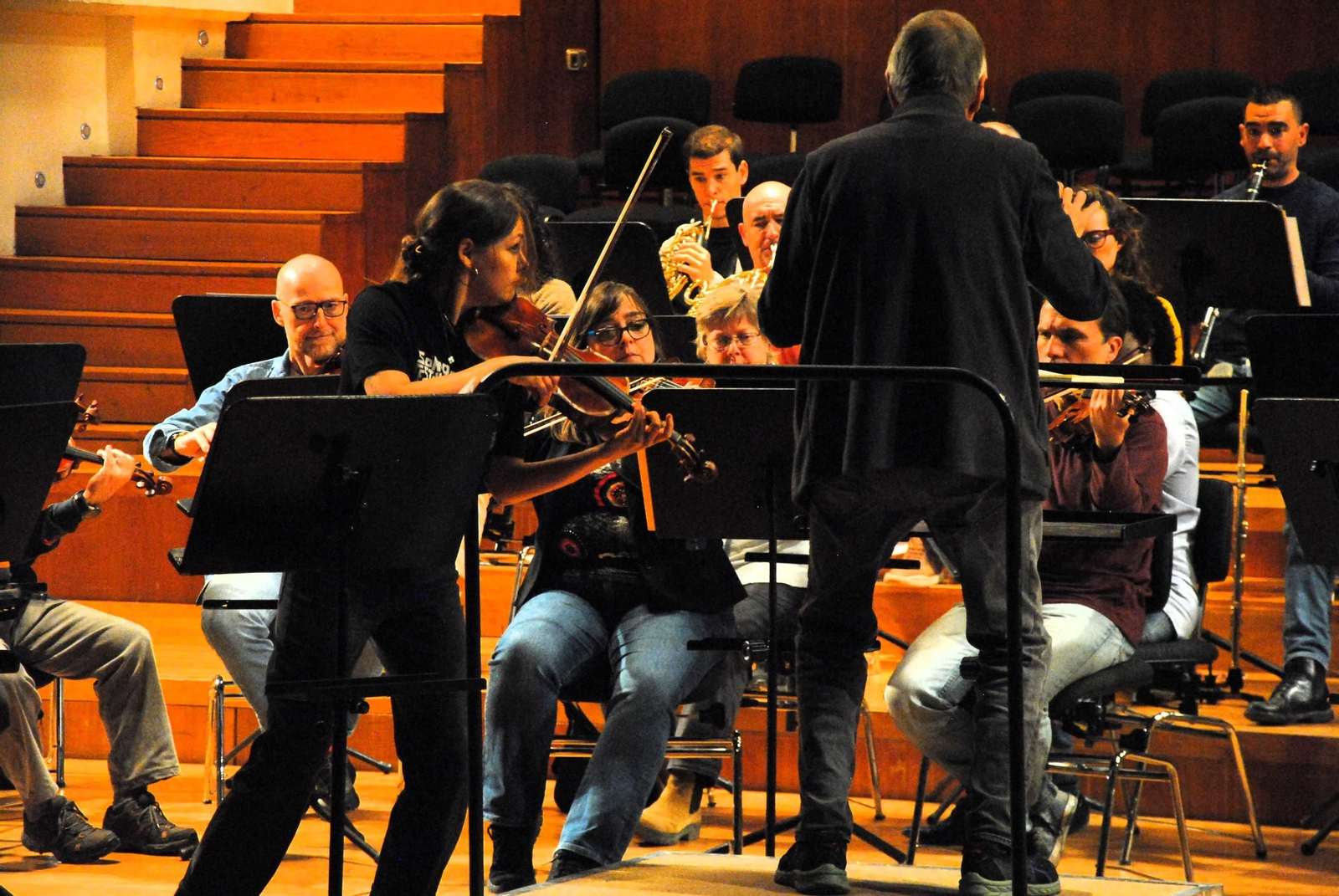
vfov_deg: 8.7
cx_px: 670
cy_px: 448
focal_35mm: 158
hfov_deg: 13.0
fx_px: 5865
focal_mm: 105
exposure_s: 1/100
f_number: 5.6
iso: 1600
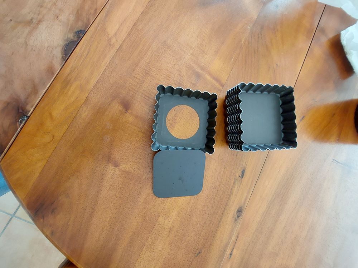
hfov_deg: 106.2
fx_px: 134
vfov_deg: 89.9
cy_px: 134
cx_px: 179
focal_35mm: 13
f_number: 2.2
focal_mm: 1.74
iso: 125
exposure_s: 1/50
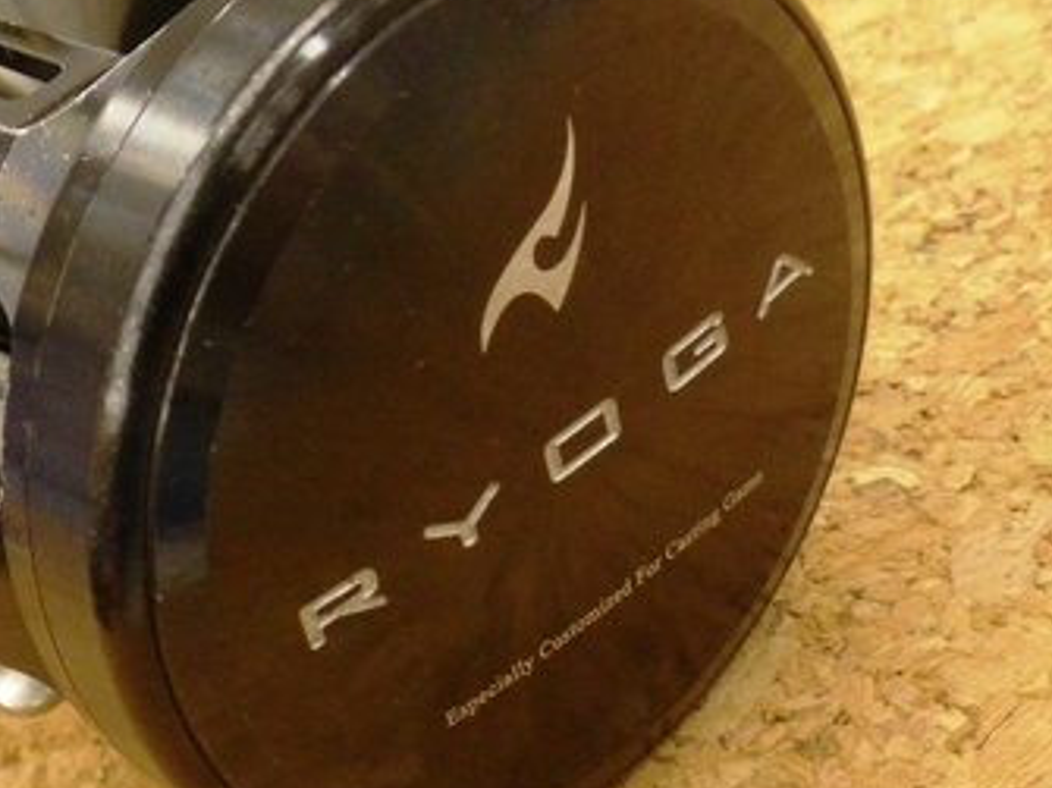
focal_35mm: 65
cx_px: 97
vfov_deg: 22.6
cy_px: 402
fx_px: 1975
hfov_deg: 28.6
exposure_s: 1/50
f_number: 3.8
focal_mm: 6.1
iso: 500
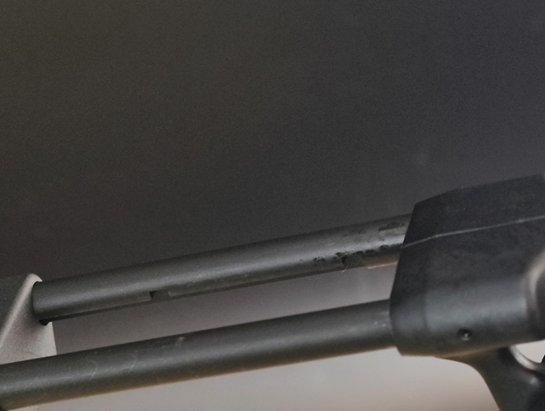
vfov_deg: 9.1
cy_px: 313
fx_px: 2587
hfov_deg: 11.9
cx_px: 60
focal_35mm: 164
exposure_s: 1/30
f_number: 2.67
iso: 916
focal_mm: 22.48
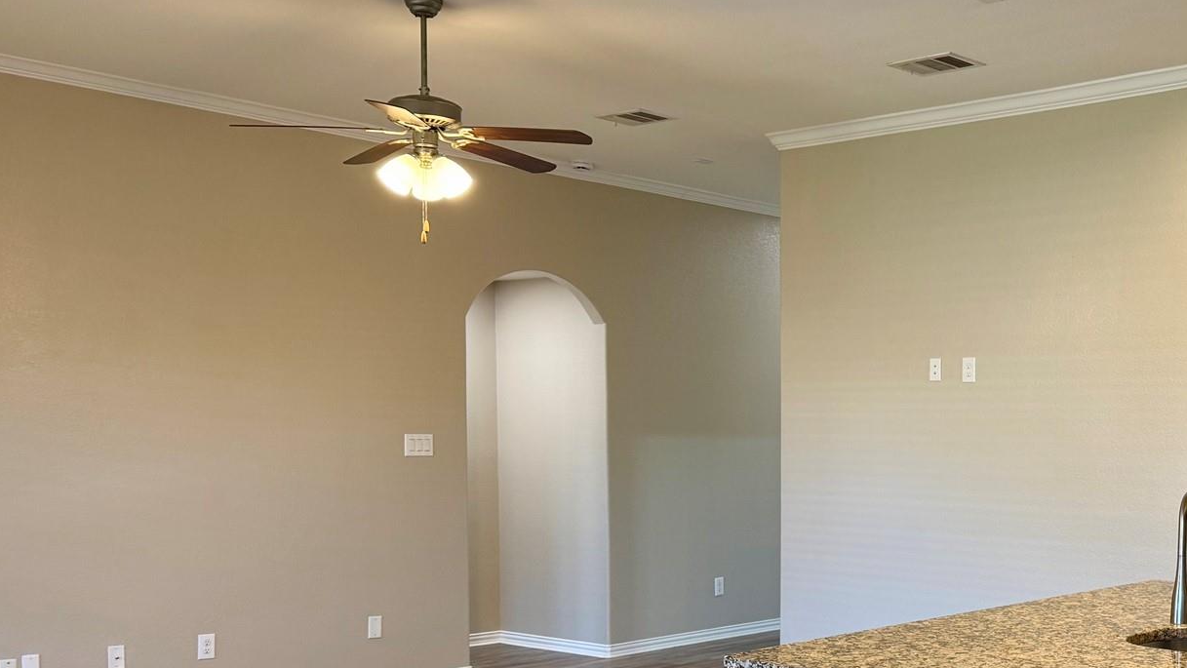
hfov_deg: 43.8
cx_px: 978
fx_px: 1385
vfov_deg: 26.7
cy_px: 512
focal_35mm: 44
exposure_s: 1/60
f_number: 1.78
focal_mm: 6.76
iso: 125
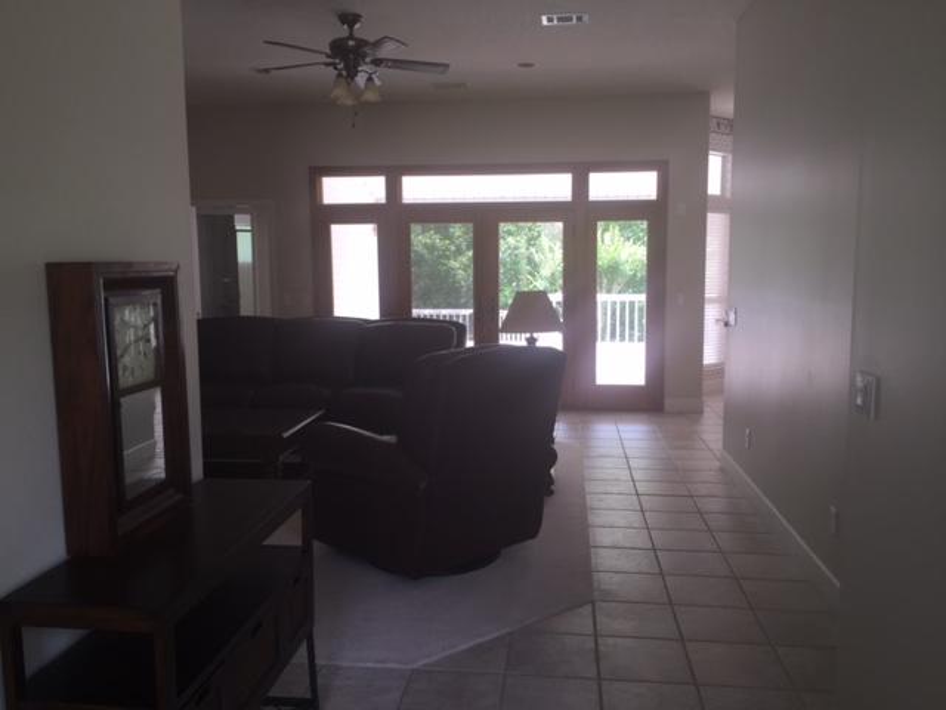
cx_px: 473
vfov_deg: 48.2
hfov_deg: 61.7
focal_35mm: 29
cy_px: 355
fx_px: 793
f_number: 2.2
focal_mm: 4.15
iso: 32
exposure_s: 1/79
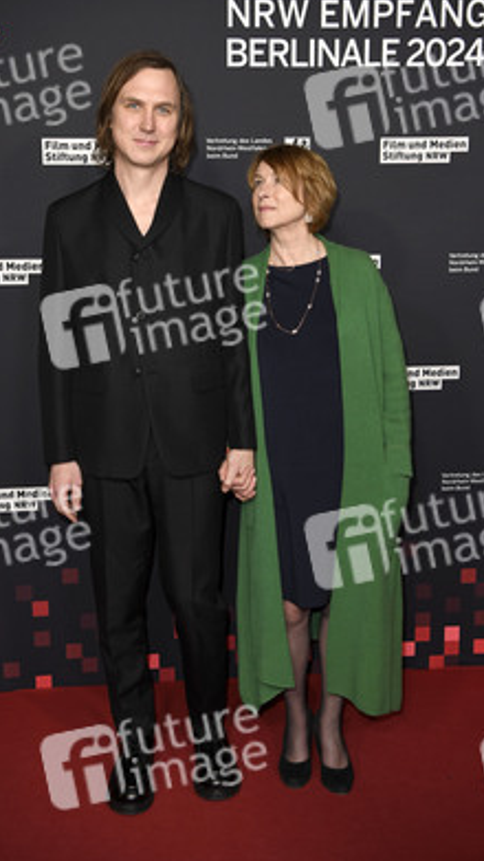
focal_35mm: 45
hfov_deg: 26.5
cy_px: 427
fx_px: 1026
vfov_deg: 45.5
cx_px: 218
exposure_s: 1/250
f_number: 4
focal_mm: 42
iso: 800
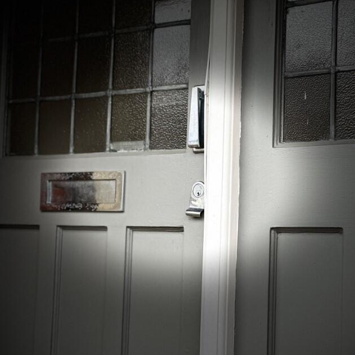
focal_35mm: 92
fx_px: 1067
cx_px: 178
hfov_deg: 18.9
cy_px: 177
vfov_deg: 18.9
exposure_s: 1/121
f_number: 2.8
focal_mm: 9
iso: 160
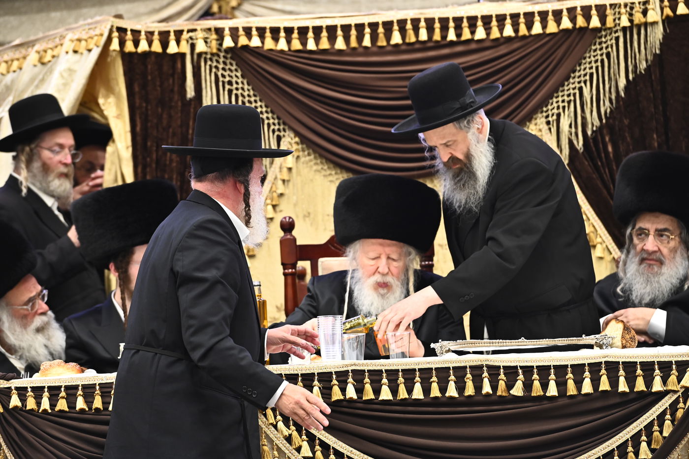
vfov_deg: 6.9
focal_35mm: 200
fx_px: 3826
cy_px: 230
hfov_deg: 10.3
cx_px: 344
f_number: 5.6
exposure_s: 1/200
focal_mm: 200
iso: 2000
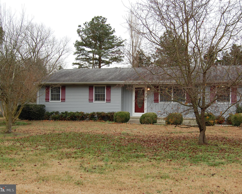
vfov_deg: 33.4
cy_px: 96
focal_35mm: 45
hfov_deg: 41.1
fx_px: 322
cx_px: 133
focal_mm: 26
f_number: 5.6
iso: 360
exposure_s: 1/125
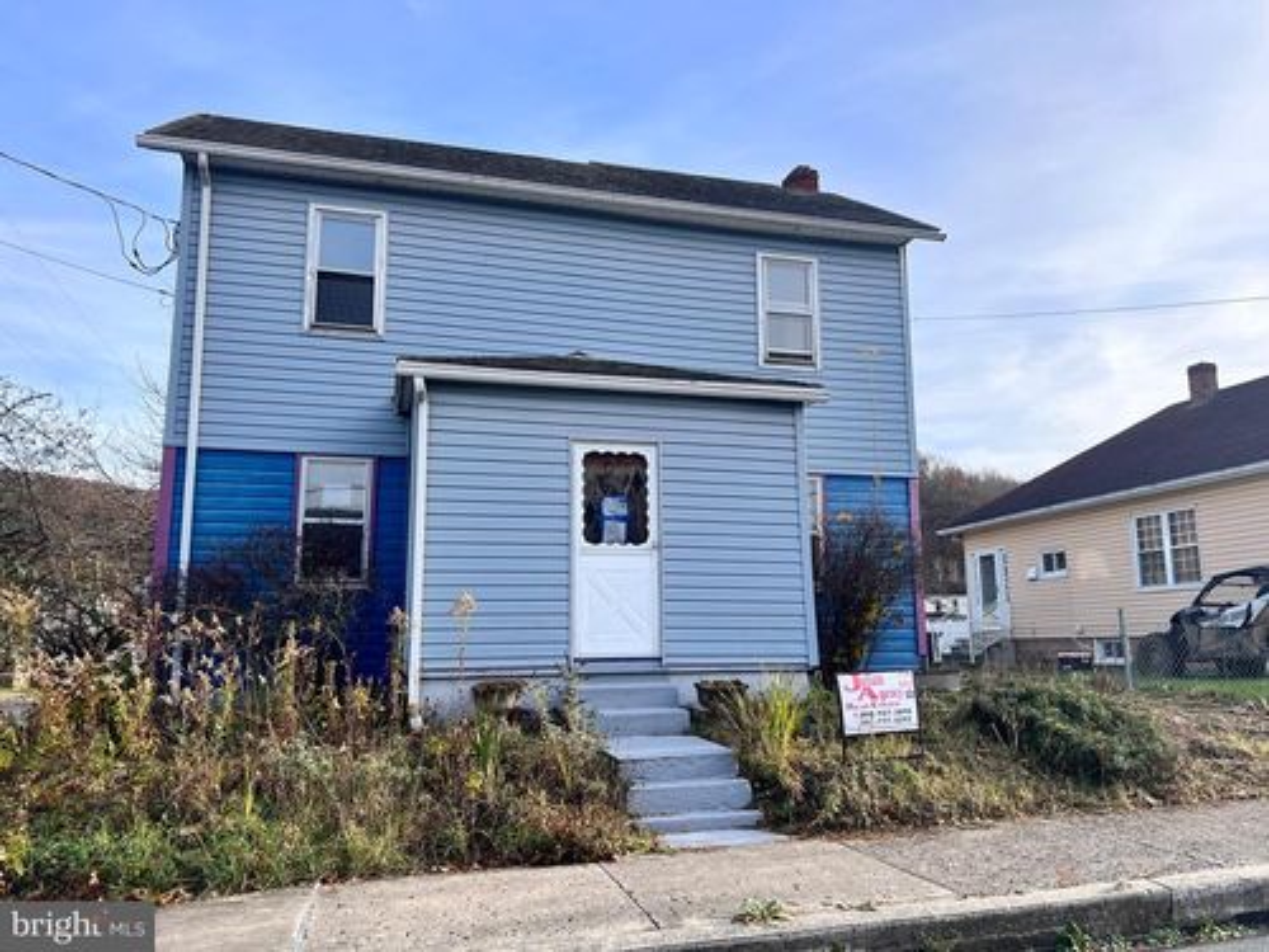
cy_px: 476
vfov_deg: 53.1
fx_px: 953
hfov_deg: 67.3
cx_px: 634
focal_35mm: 26
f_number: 1.5
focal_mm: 5.7
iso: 50
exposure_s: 1/1808
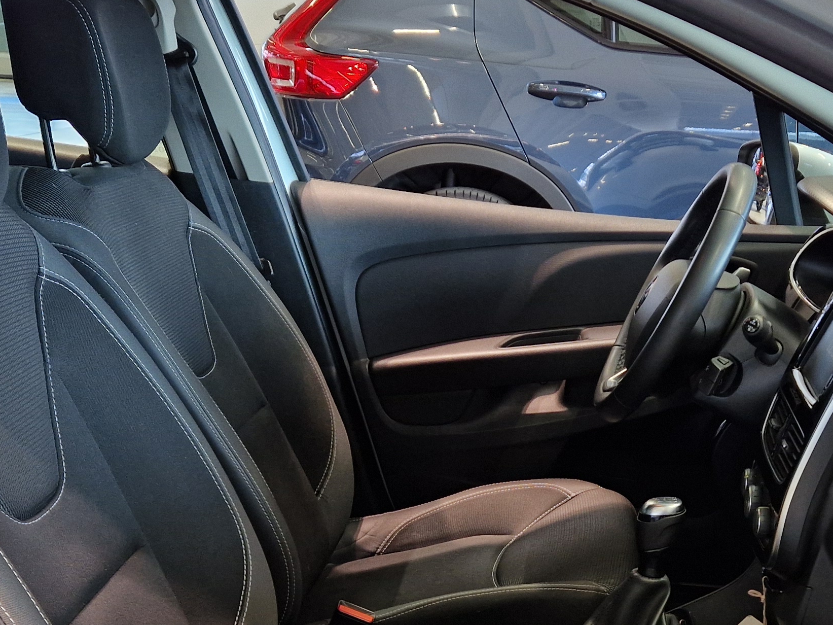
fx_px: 1347
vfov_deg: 25.2
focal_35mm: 56
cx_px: 557
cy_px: 577
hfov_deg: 34.0
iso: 100
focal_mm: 5.4
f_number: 1.8
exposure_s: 1/100
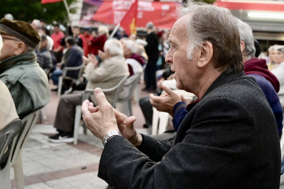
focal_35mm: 38
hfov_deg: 50.7
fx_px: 300
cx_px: 142
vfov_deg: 35.0
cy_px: 94
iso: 4000
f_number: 4
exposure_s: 1/400
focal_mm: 38
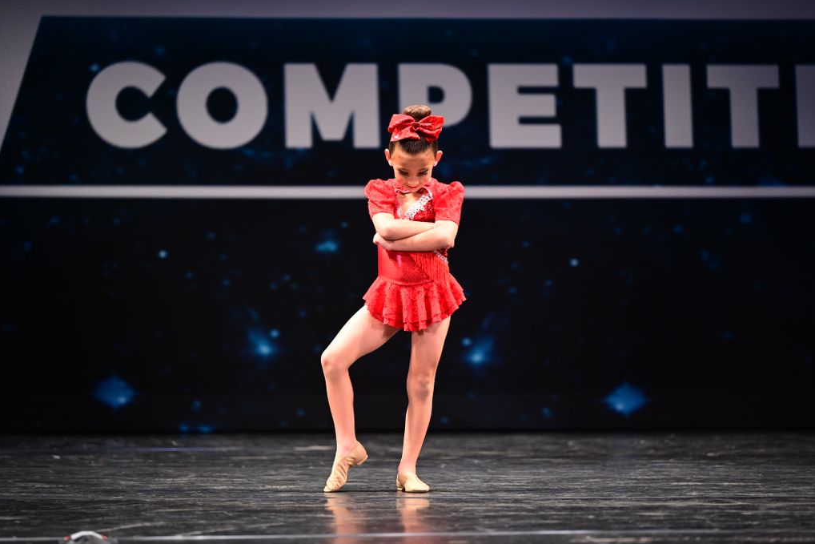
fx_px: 3758
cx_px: 408
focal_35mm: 166
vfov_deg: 8.3
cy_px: 271
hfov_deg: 12.4
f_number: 2.8
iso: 1600
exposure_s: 1/800
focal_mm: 165
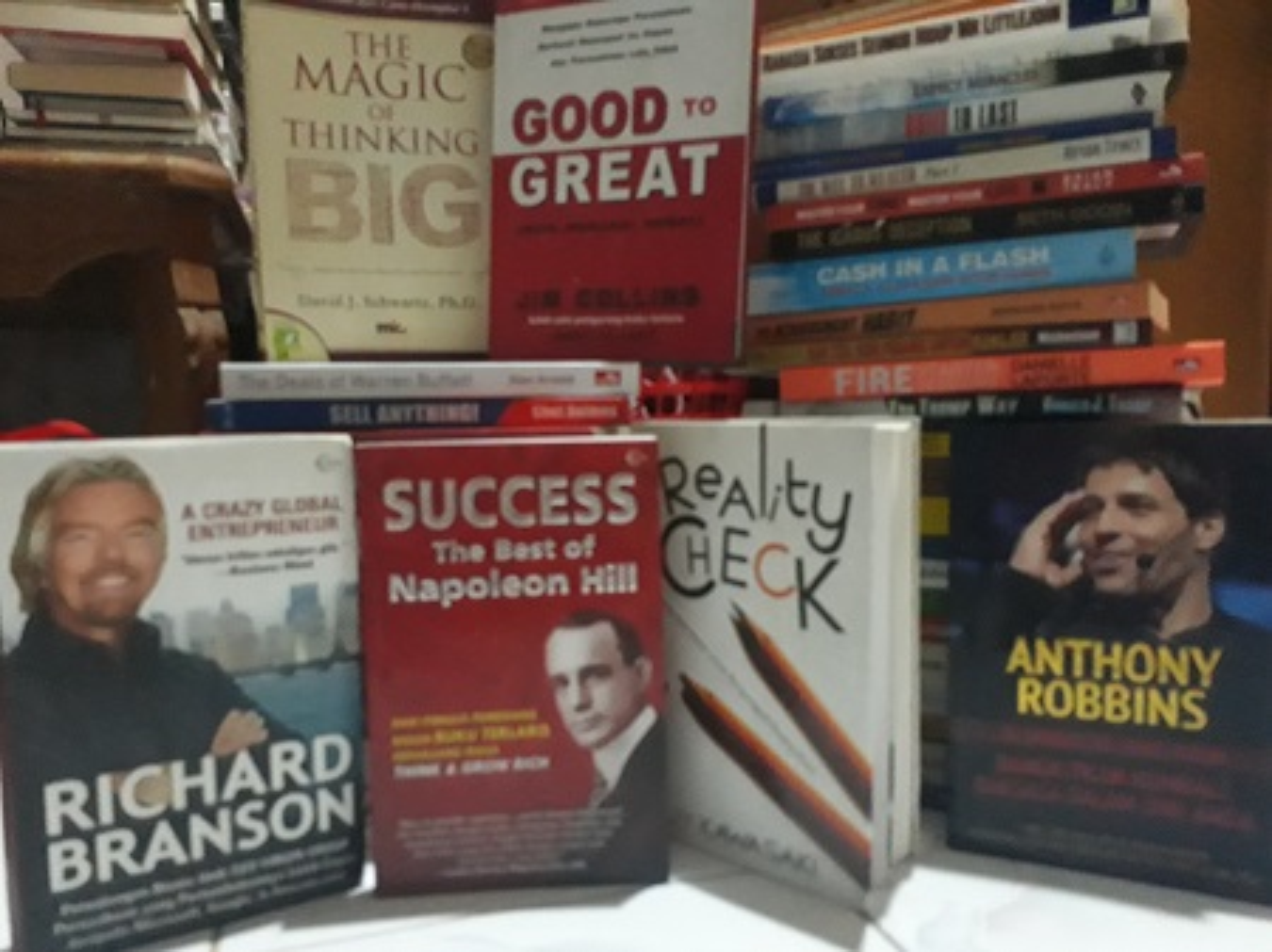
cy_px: 476
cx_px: 636
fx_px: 992
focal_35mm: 27
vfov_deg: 51.3
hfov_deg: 65.4
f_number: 1.9
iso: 800
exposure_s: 1/10
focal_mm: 3.6
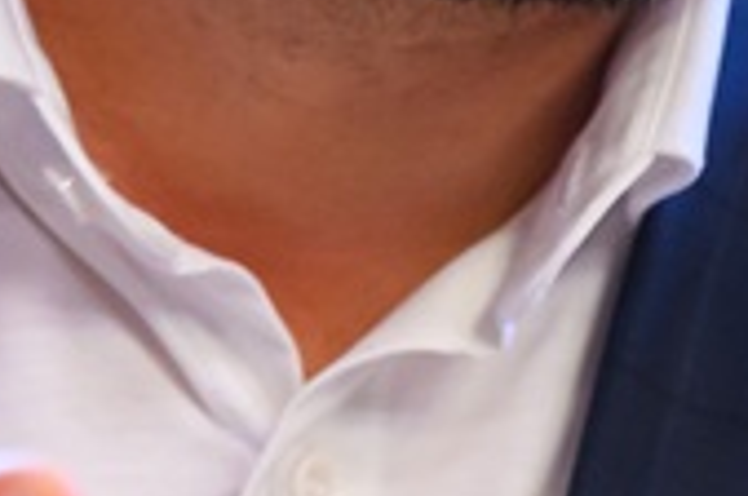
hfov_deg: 1.5
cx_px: 142
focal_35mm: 1403
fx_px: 29096
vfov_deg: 1.0
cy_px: -202
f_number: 3.2
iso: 2500
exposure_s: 1/400
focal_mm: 185
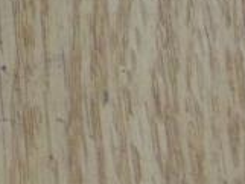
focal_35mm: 159
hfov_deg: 11.3
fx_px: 1126
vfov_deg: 8.4
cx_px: -228
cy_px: -278
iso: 320
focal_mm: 4.5
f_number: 3
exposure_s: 1/50
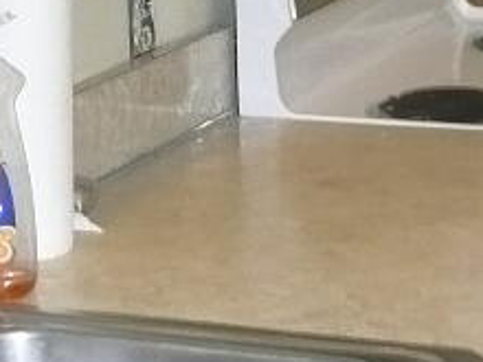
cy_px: -239
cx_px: 83
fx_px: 2274
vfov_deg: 8.8
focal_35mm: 163
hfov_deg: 12.1
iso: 250
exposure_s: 1/30
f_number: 3.3
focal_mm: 4.6
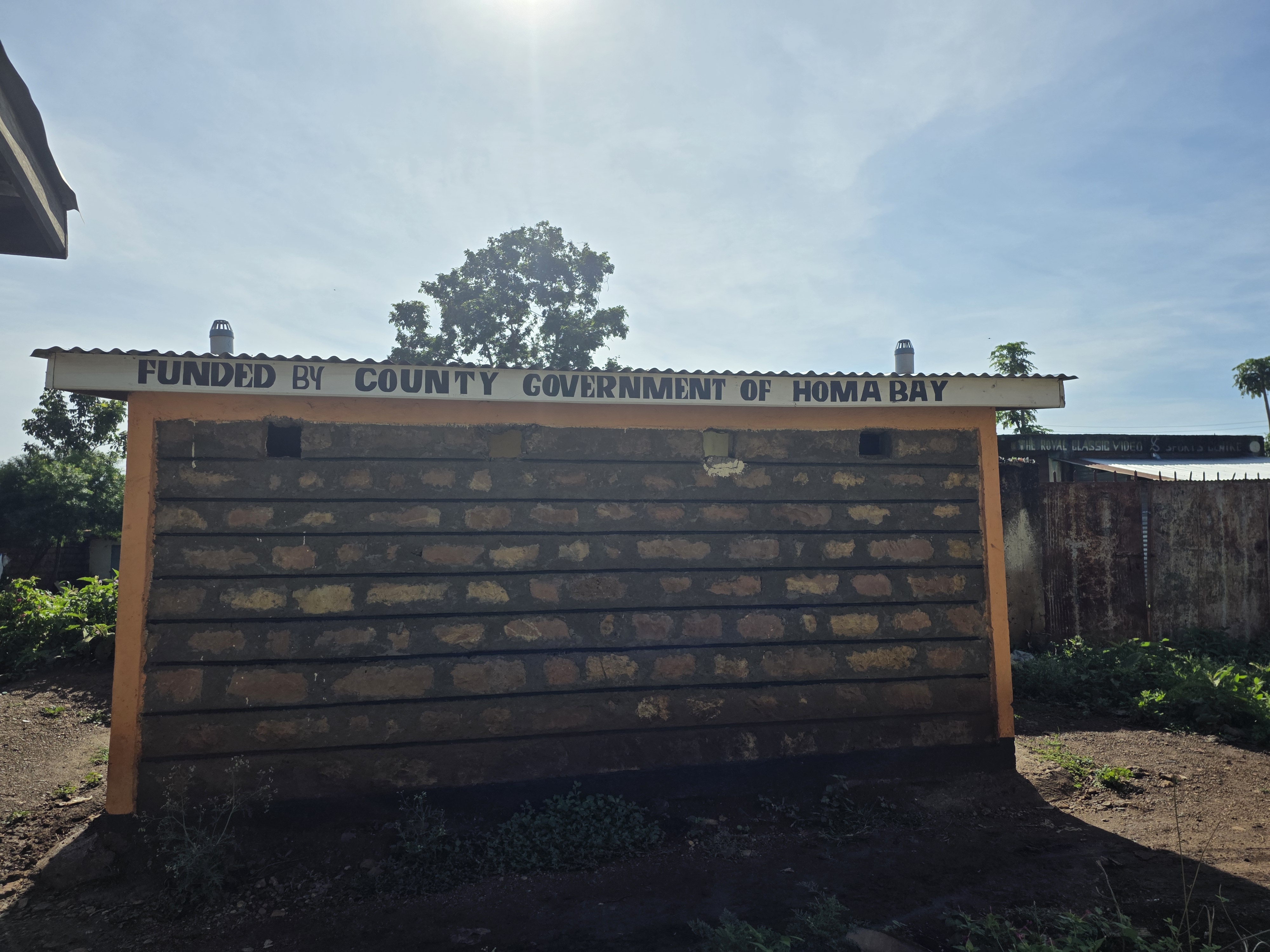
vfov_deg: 58.9
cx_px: 635
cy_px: 476
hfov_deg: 73.9
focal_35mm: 23
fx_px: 844
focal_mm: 6.25
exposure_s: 1/7944
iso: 64
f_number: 1.7
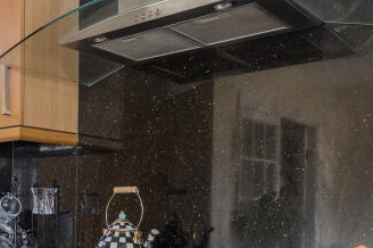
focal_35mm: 50
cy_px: 218
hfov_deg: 34.0
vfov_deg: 26.2
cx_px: -43
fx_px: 518
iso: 800
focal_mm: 16
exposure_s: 1/13
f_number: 8
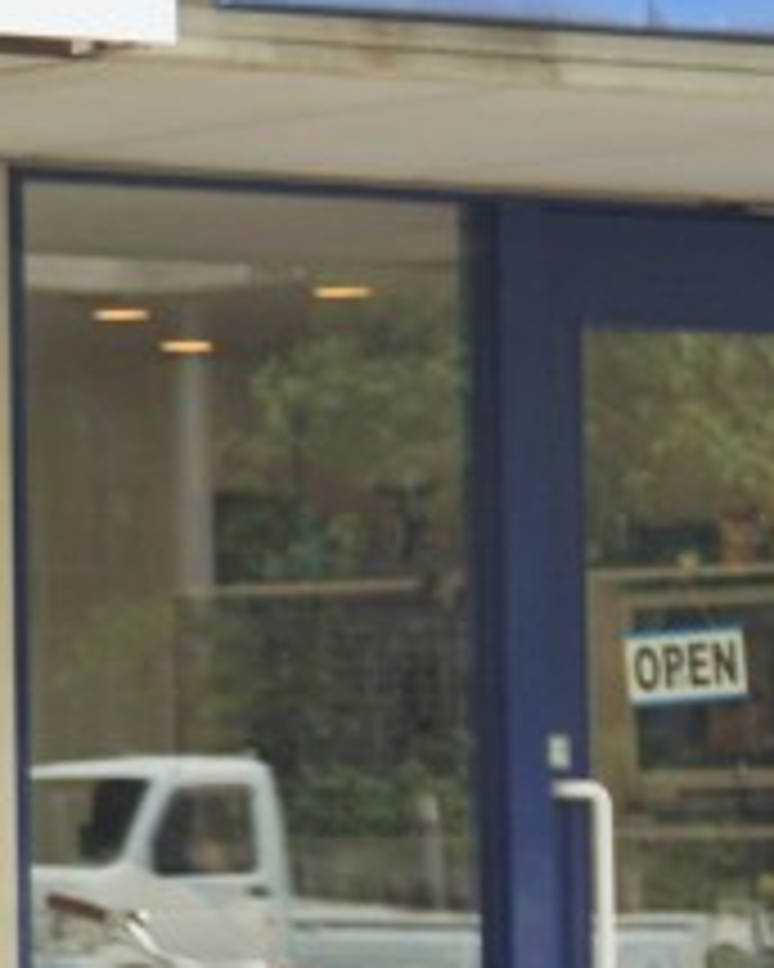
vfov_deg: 8.5
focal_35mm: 228
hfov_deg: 6.3
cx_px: -1512
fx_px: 6518
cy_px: 189
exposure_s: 1/160
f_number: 5.6
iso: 100
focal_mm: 29
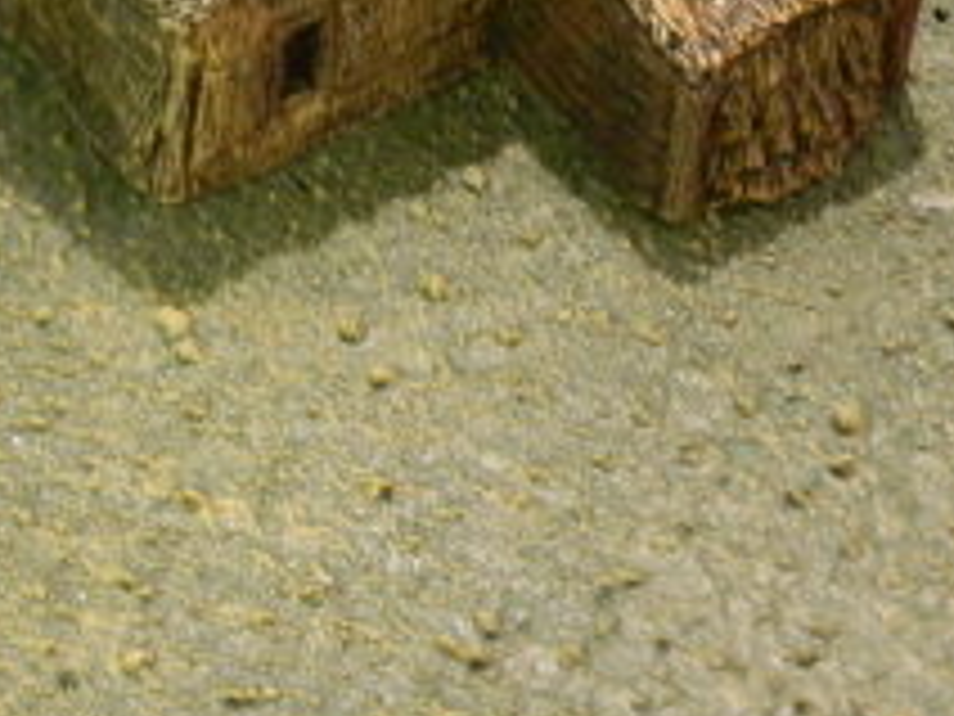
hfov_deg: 12.6
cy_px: 207
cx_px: -144
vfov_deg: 9.6
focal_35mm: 154
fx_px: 4244
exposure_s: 1/8
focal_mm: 10.99
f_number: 3.7
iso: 320
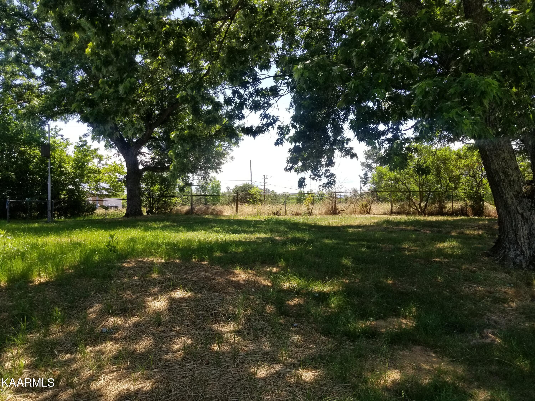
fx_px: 402
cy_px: 200
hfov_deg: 67.3
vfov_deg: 53.1
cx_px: 268
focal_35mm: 26
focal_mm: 4.25
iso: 50
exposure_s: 1/1006
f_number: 1.7
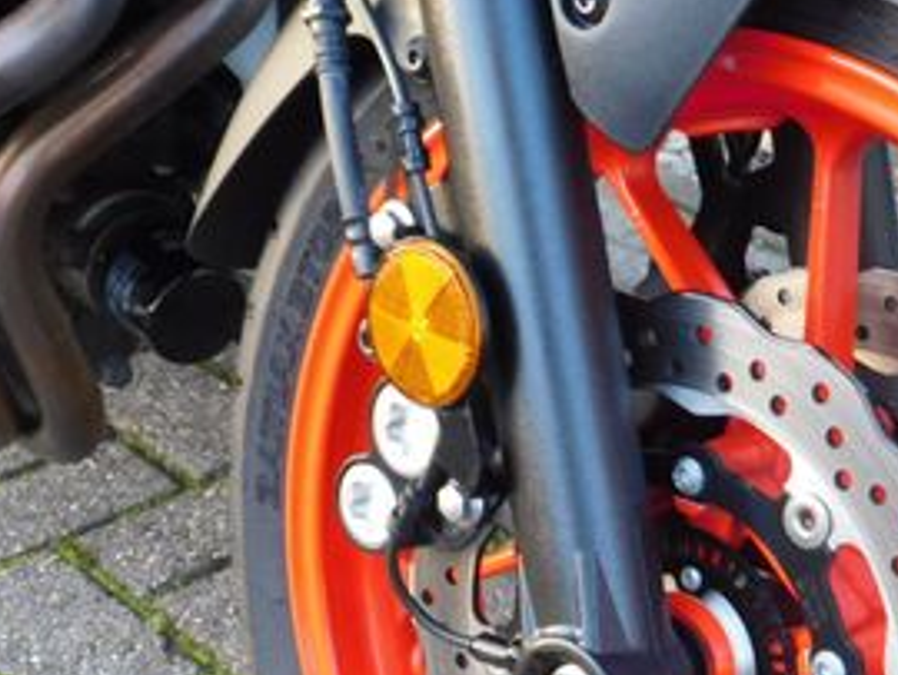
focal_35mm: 71
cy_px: 665
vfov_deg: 20.2
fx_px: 1844
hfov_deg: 26.6
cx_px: 778
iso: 140
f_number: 3.2
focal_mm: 5.3
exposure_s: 1/30
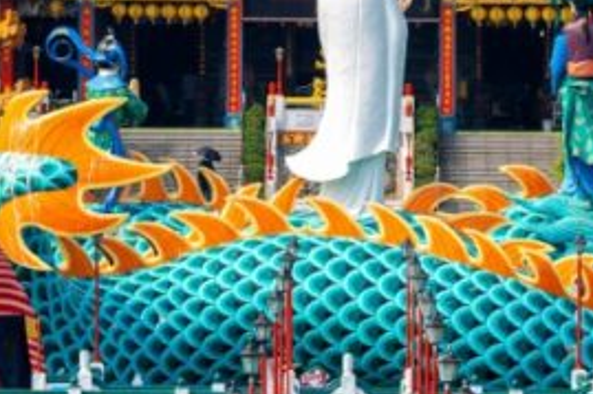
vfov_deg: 3.2
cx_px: 346
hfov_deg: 4.8
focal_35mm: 430
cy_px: 94
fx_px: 7078
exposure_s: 1/400
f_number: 9
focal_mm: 113
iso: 200
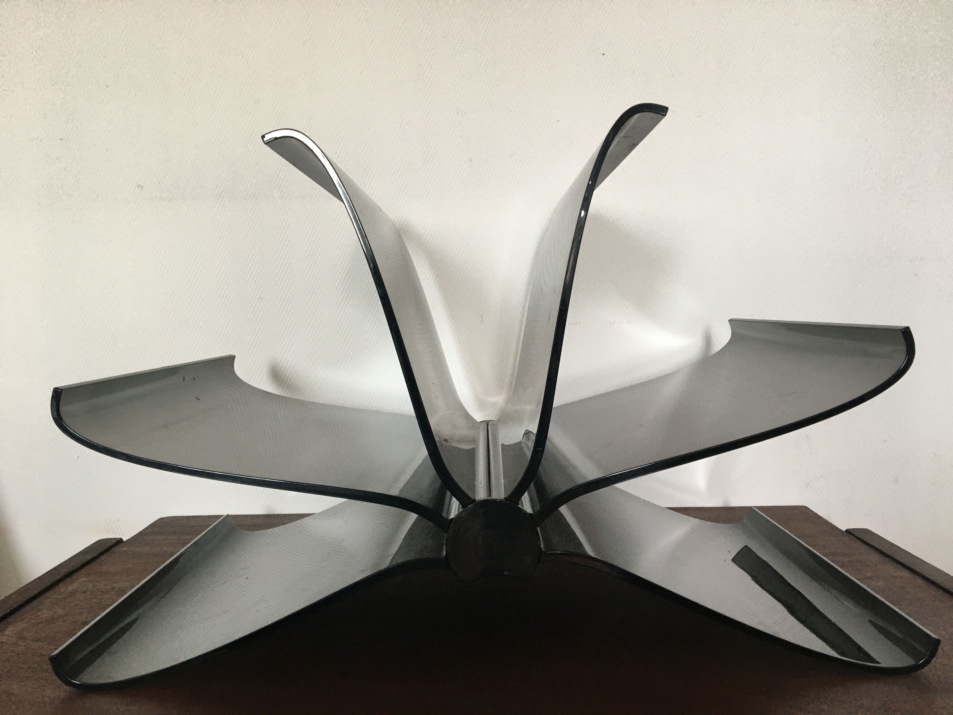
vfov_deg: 48.2
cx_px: 476
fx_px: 798
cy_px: 358
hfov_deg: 61.7
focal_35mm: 29
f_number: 2.2
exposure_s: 1/33
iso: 64
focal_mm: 4.15
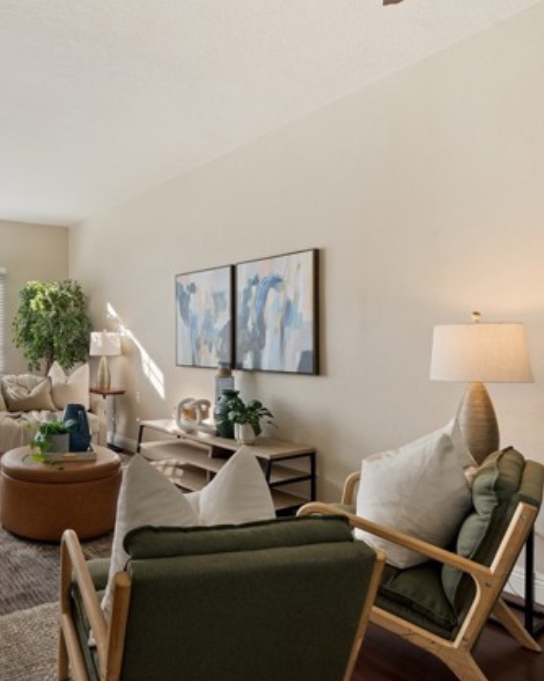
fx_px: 463
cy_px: 338
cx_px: 85
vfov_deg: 72.6
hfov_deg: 55.1
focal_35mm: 23
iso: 400
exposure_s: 1/8
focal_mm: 16
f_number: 9
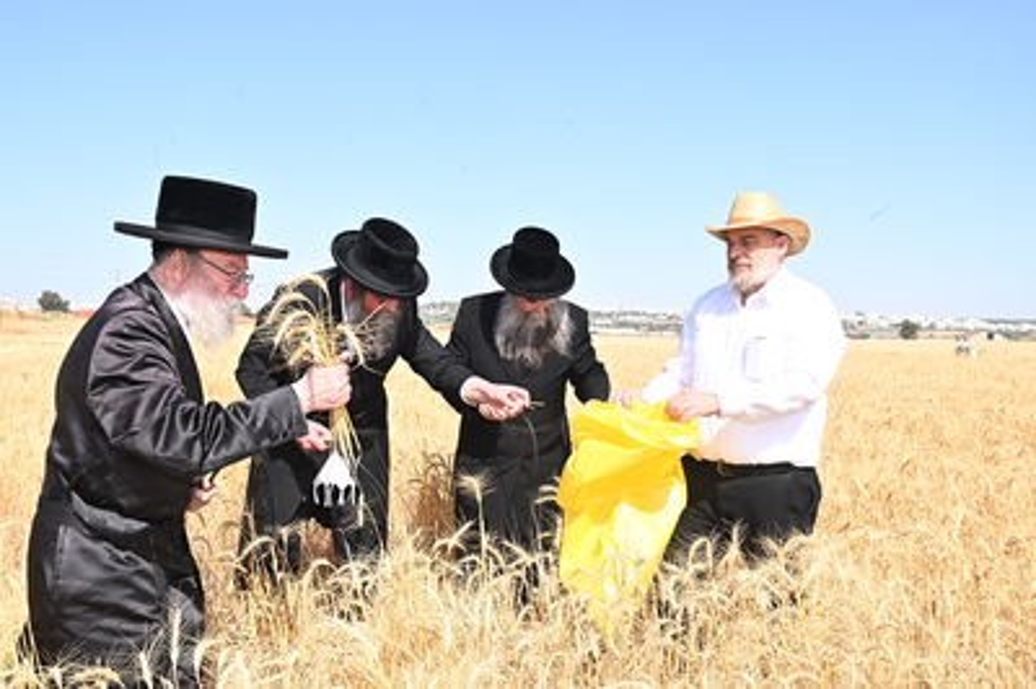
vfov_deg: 41.0
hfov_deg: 58.8
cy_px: 344
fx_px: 920
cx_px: 518
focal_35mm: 32
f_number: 14
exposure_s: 1/200
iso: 320
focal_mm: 32
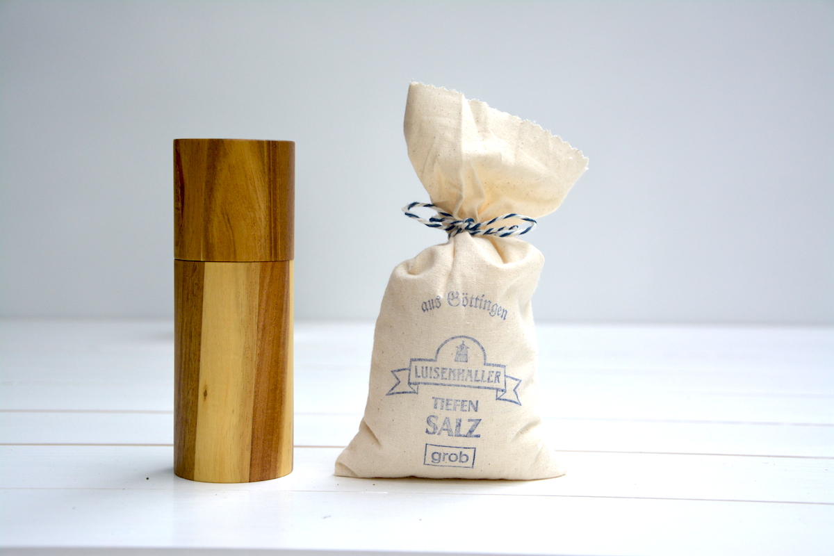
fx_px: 1459
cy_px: 278
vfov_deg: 21.6
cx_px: 417
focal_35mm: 63
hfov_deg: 31.9
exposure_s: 1/250
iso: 400
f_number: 4.8
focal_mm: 42
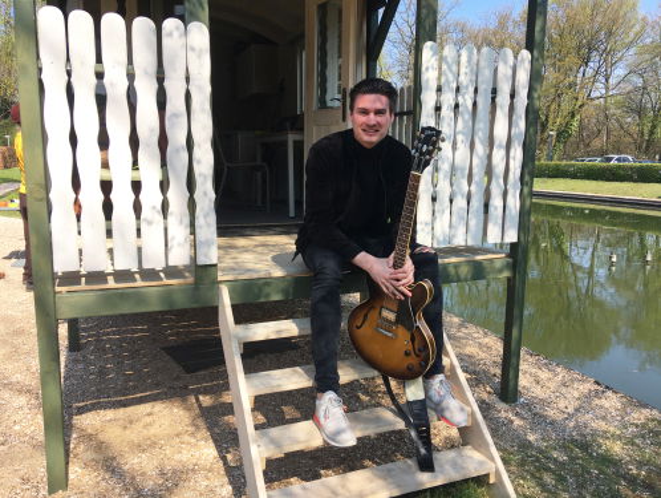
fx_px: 555
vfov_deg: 48.3
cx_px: 330
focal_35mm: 29
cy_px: 249
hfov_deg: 61.6
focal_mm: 4.15
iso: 25
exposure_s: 1/725
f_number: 2.2
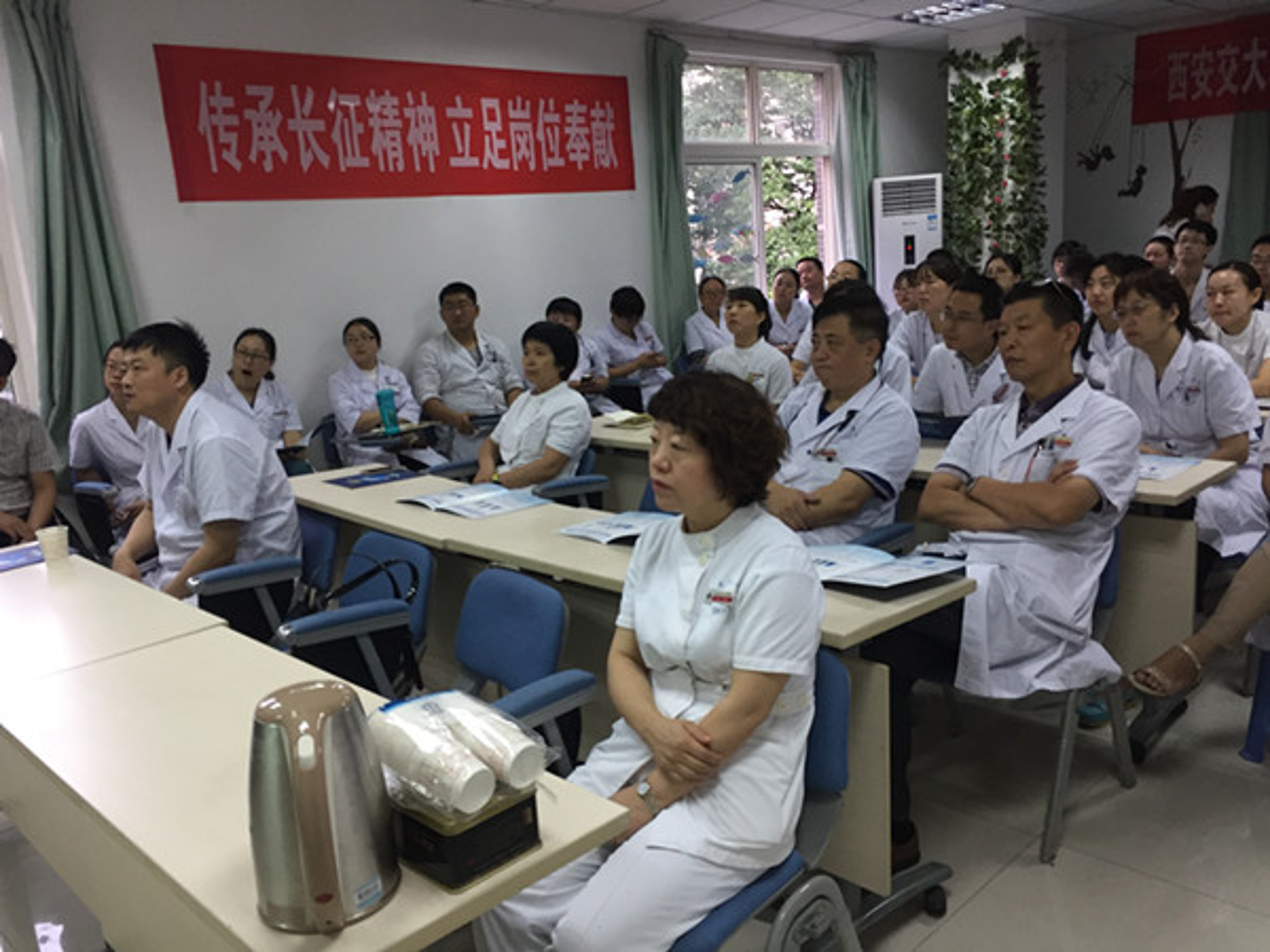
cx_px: 635
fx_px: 1064
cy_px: 476
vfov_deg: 48.2
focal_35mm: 29
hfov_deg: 61.7
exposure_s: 1/33
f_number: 2.2
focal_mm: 4.15
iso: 125
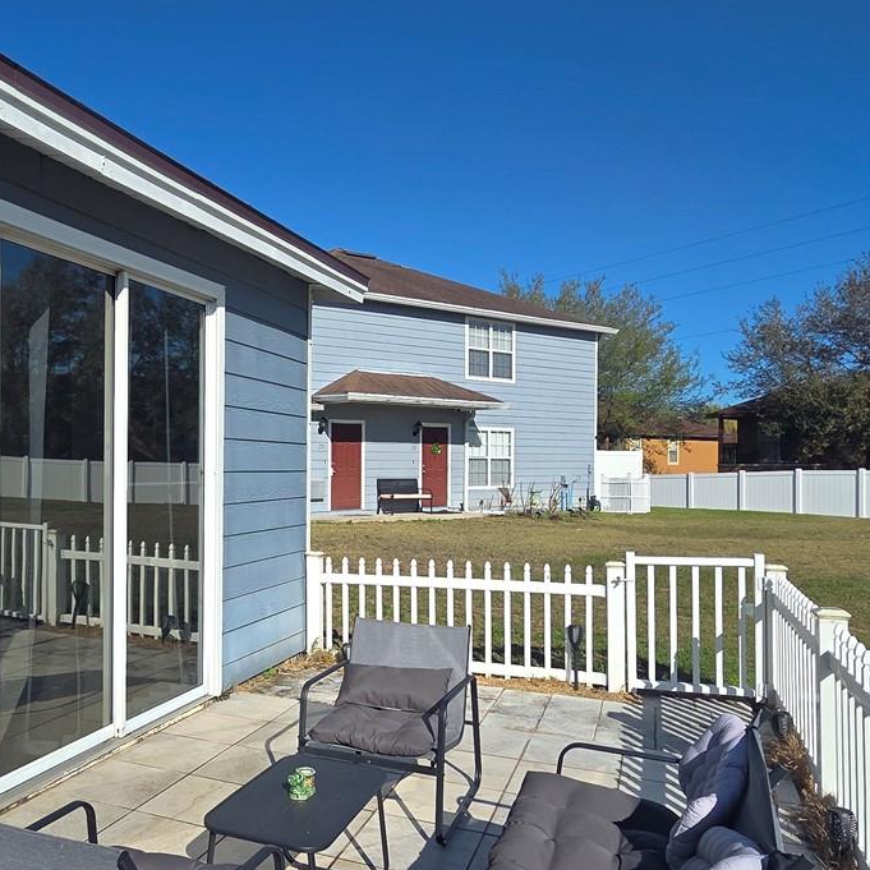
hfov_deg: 57.1
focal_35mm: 27
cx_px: 258
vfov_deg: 59.0
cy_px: 474
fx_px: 768
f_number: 2.2
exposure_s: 1/2686
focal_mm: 2.2
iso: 50
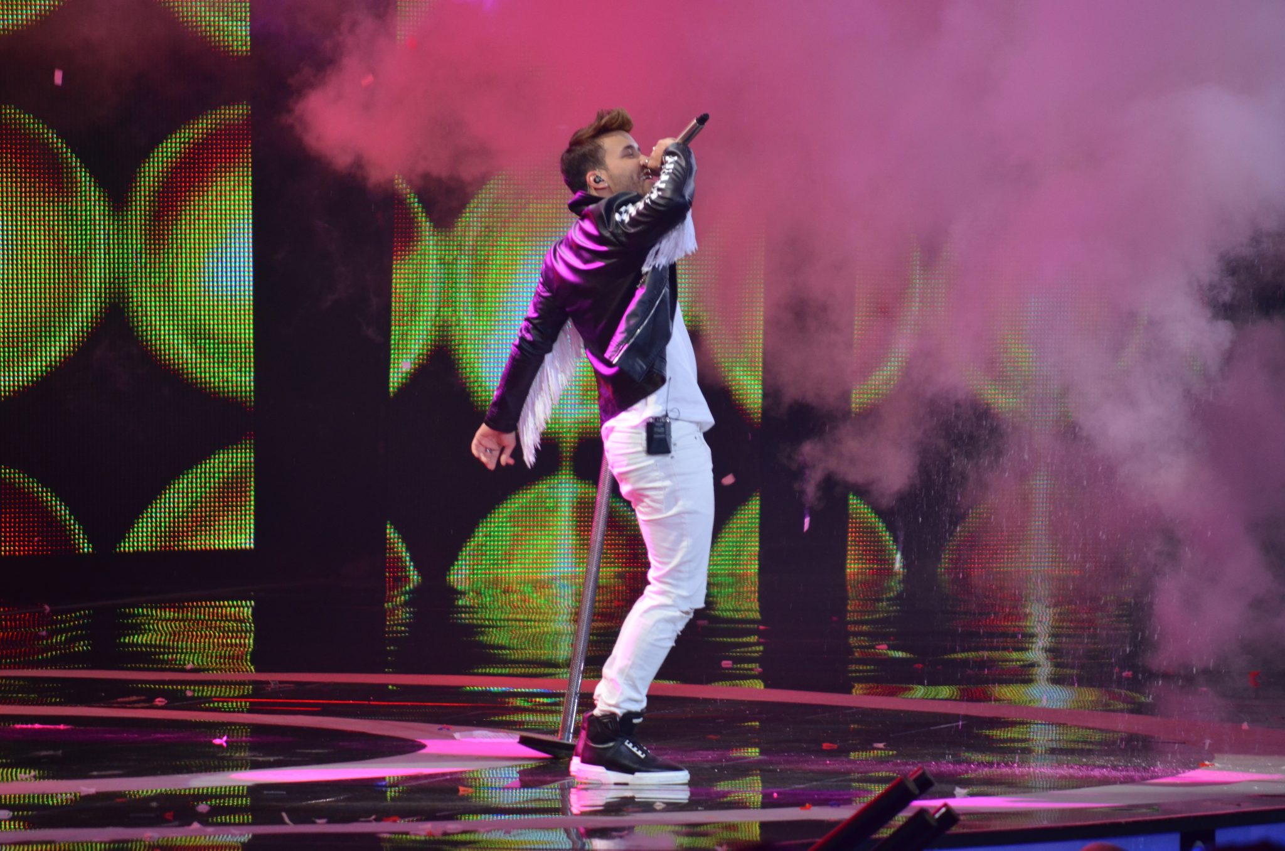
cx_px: 642
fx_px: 10685
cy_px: 426
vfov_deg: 4.6
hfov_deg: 6.9
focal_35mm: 300
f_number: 5.6
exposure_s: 1/125
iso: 800
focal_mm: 200
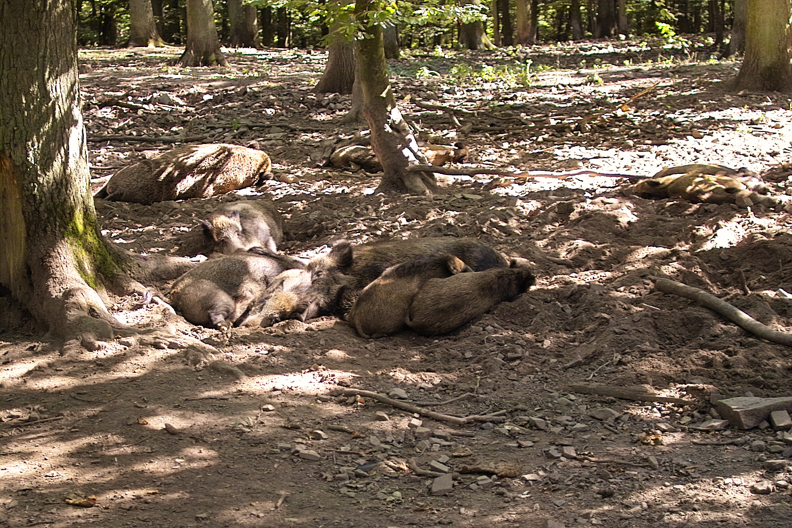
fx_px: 1496
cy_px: 264
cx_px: 396
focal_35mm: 68
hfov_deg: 29.7
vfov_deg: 20.0
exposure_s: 1/45
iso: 100
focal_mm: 40
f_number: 3.5
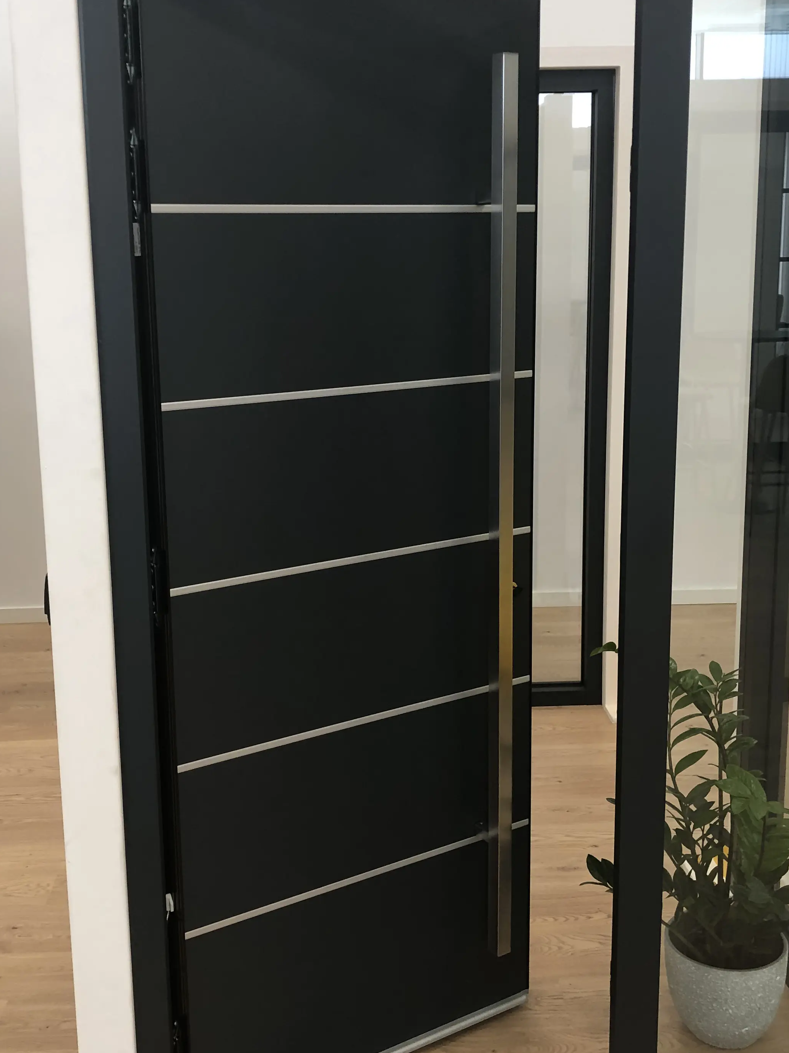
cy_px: 482
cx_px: 384
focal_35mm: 41
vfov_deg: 45.7
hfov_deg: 35.1
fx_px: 1246
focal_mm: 4
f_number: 1.8
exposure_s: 1/33
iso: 40
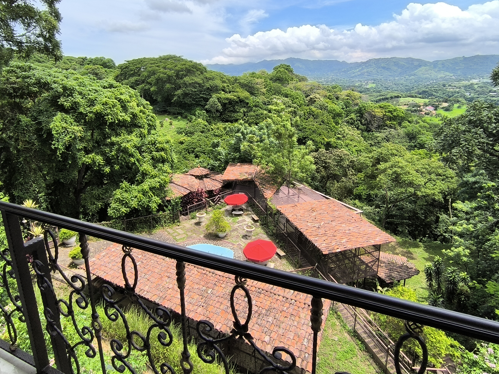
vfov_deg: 65.4
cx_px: 243
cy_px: 150
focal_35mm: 20
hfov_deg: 81.7
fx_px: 288
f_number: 2.2
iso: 50
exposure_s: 1/1743
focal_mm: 1.65
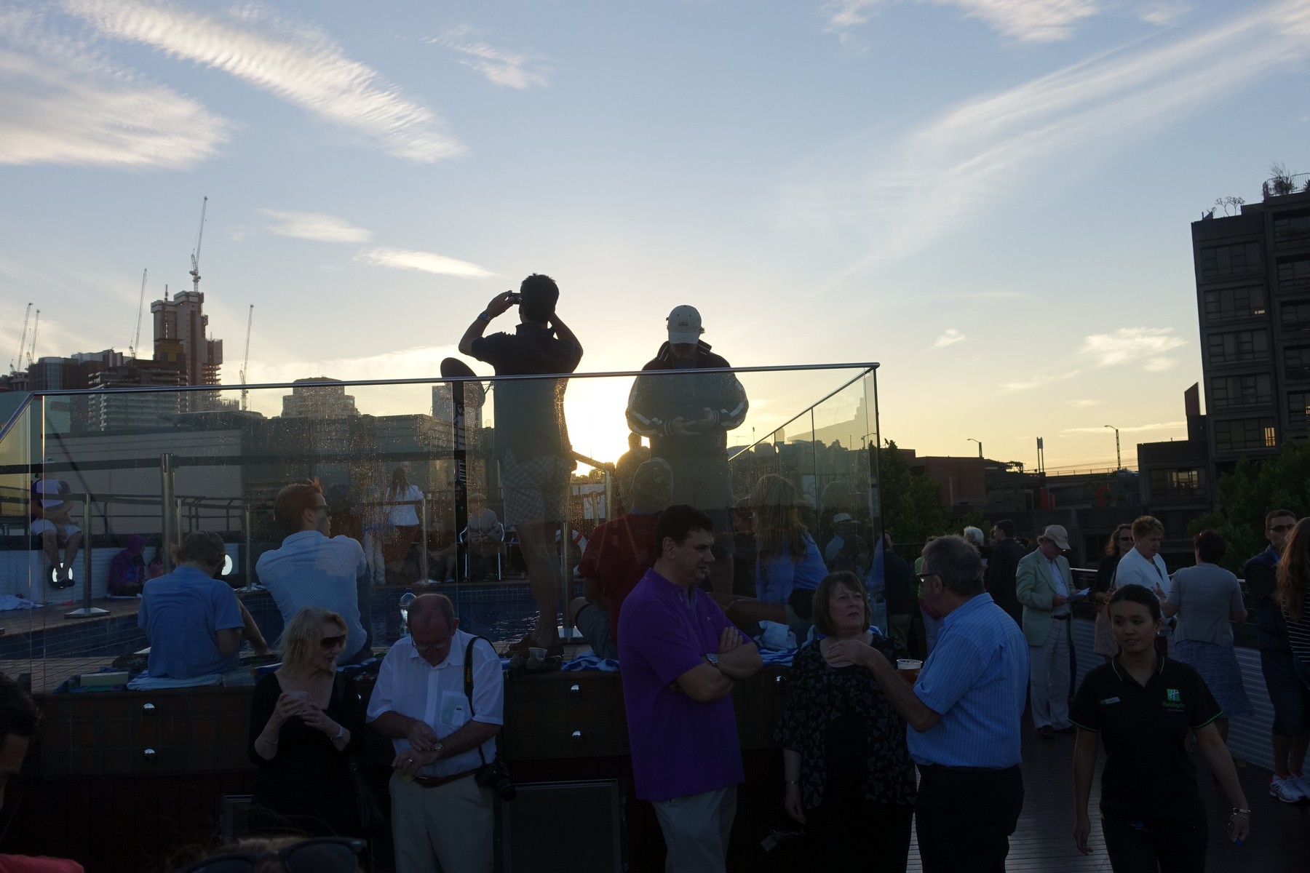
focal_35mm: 34
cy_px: 436
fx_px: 1237
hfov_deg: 55.8
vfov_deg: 38.9
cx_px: 655
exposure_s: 1/640
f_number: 4
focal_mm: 12.35
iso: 125
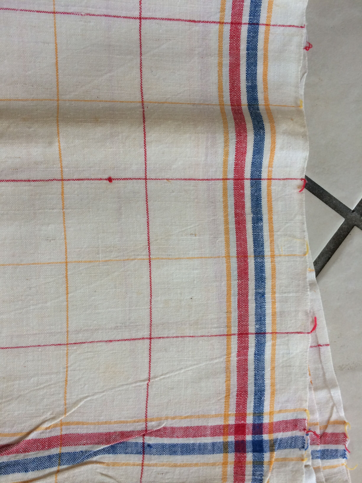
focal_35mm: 29
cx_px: 181
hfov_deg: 48.2
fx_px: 404
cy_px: 242
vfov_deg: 61.7
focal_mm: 4.15
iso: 40
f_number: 2.2
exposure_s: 1/33
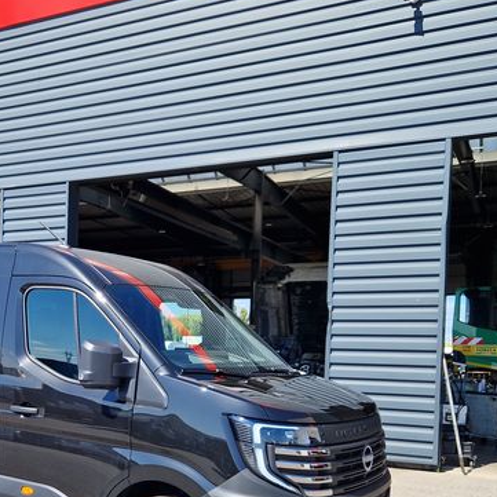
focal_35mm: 45
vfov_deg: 36.7
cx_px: 106
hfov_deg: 36.4
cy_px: 370
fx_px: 731
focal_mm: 5.4
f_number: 1.8
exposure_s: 1/7519
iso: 50
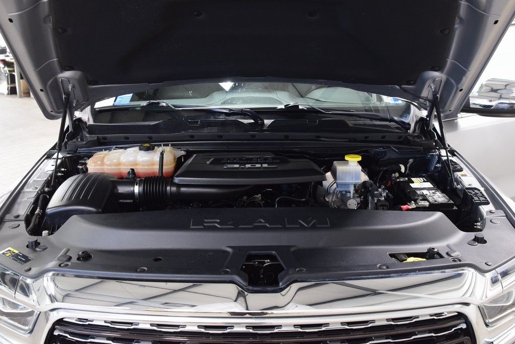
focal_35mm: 36
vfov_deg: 36.9
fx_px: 515
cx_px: 258
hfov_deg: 53.1
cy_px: 172
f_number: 6.3
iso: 1400
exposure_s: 1/15
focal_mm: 24
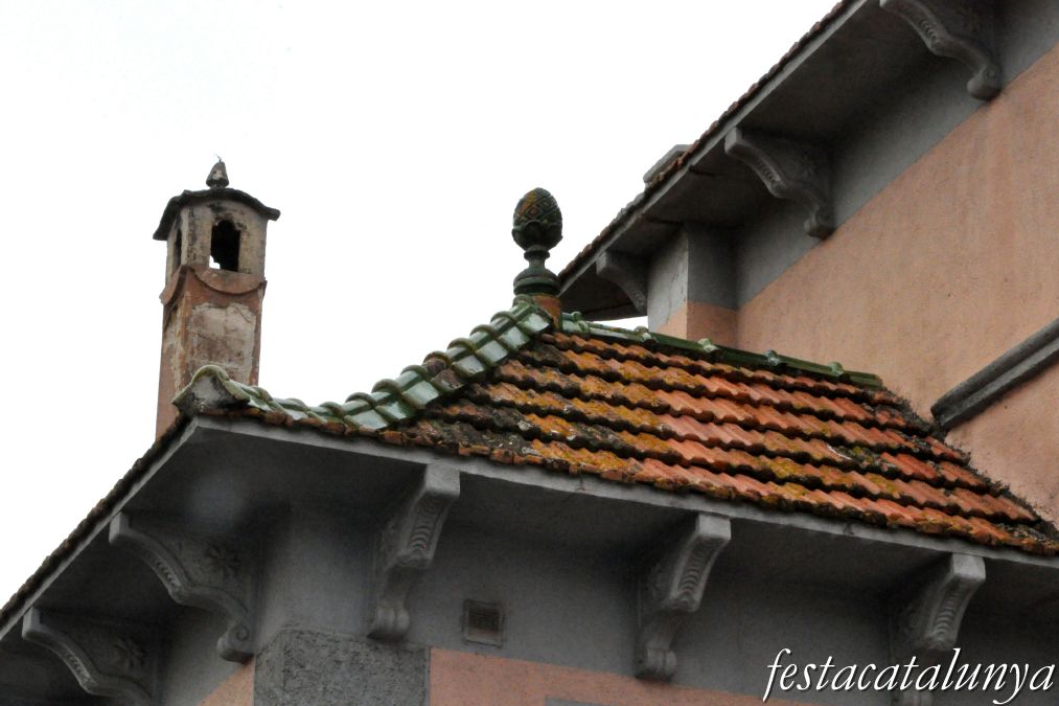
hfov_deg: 19.3
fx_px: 3117
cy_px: 352
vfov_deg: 12.9
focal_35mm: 106
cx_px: 527
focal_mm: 70
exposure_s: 1/200
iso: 3200
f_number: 32
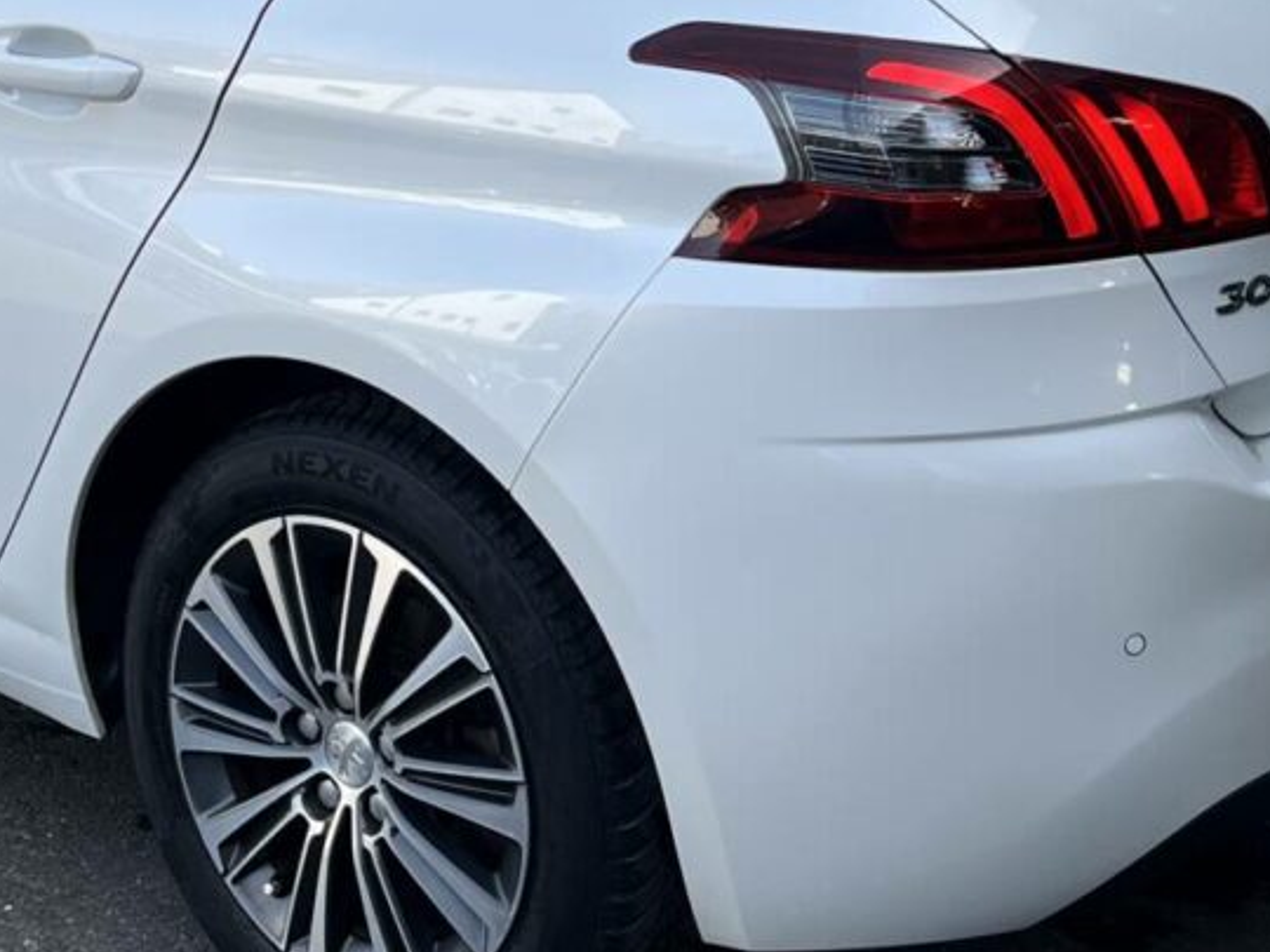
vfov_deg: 19.0
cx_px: 437
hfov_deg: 26.2
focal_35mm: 74
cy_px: -120
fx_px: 2715
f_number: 1.6
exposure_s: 1/913
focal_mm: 5.1
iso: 50
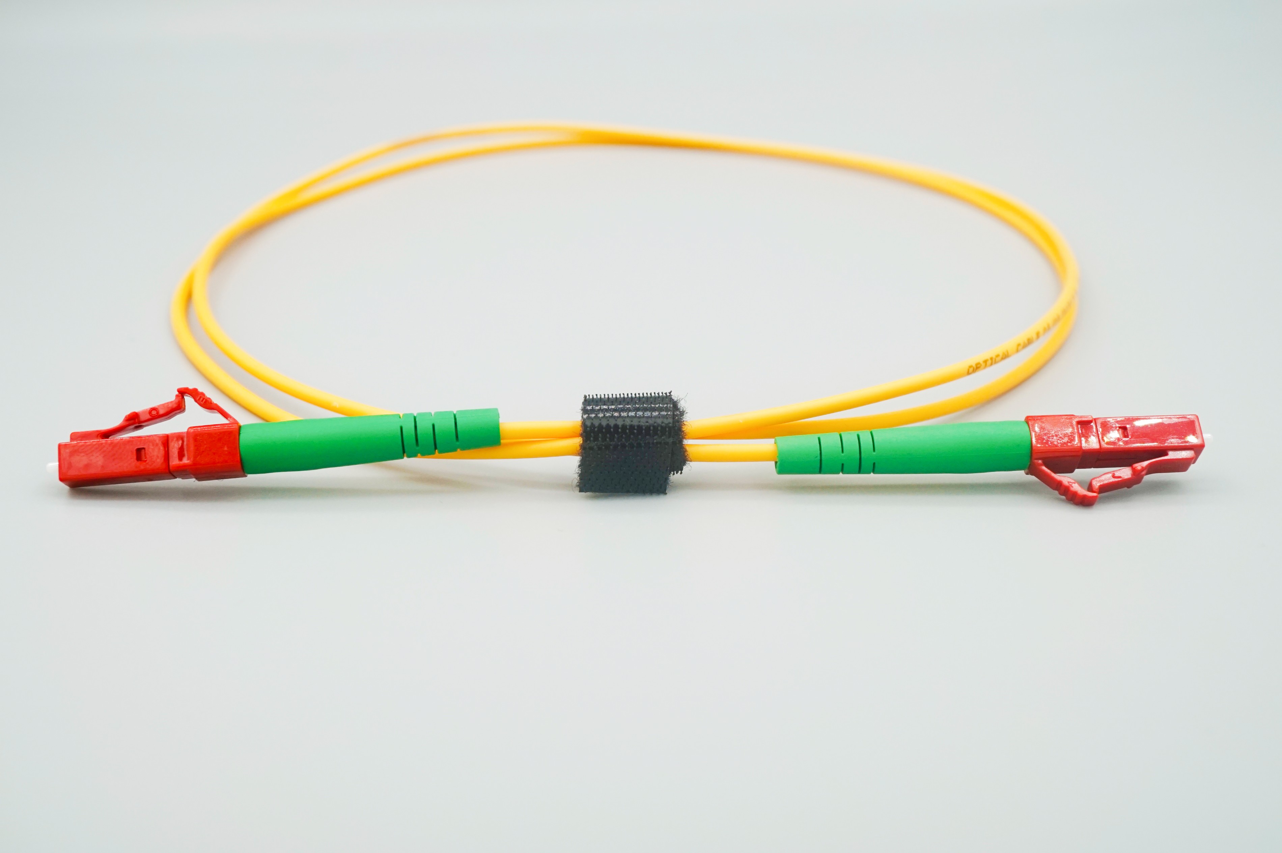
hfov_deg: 43.6
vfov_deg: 29.8
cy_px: 426
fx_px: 1602
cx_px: 641
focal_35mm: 45
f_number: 8
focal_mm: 30
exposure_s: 1/400
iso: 400
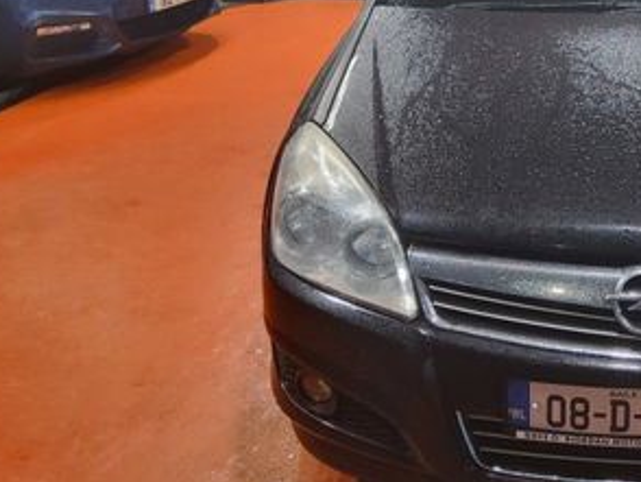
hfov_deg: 33.5
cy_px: 89
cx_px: 621
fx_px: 982
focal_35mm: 53
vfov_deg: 27.0
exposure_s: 1/50
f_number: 2
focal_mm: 3.08
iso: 250
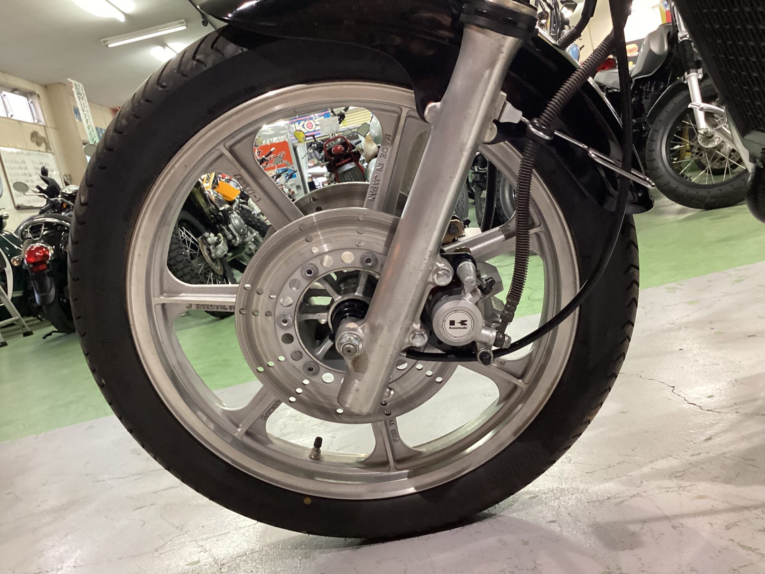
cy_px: 287
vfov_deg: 45.4
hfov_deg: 58.4
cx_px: 382
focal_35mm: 31
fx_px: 685
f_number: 2.4
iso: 250
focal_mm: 3.3
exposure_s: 1/40
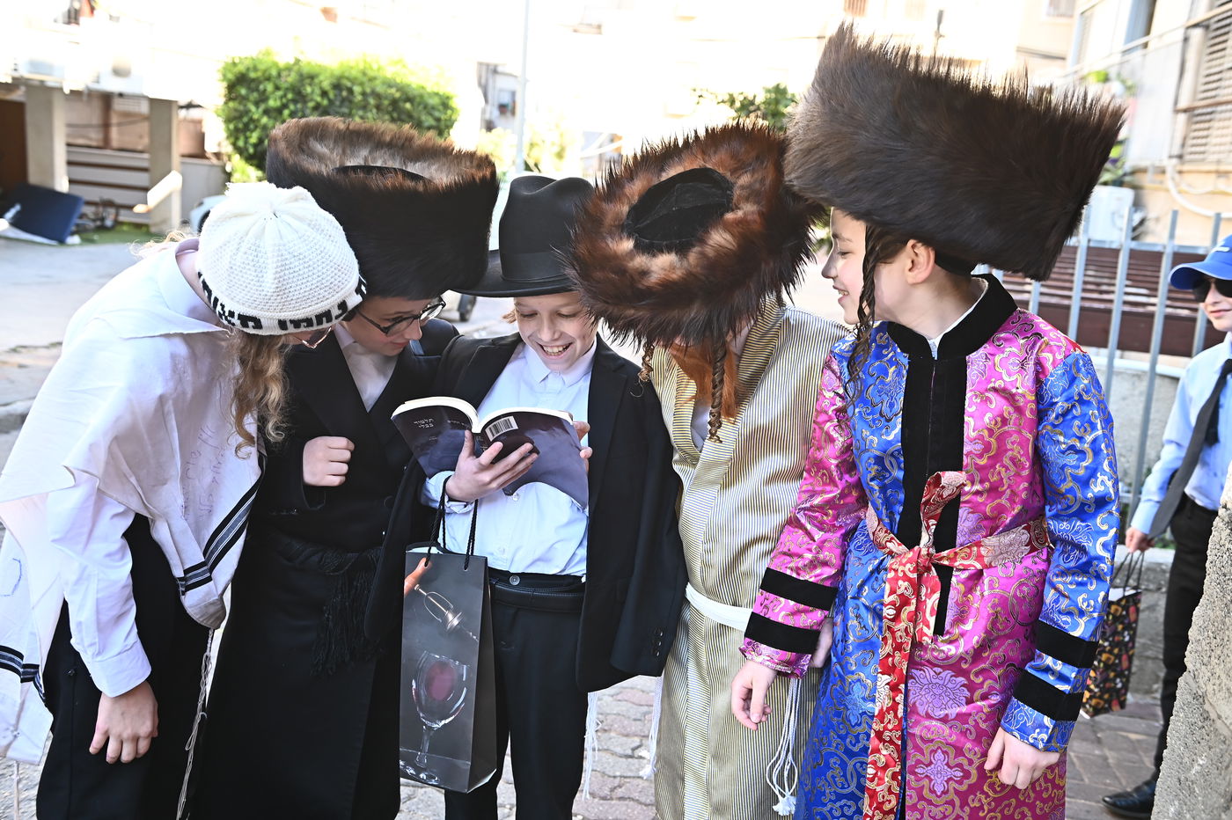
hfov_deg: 58.7
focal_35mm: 32
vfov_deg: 41.1
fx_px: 1095
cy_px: 410
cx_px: 616
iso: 400
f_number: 4.5
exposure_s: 1/200
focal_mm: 32
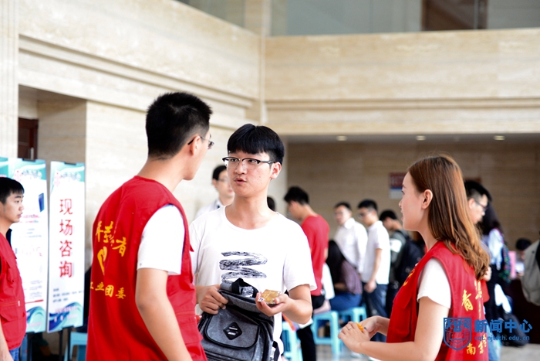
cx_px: 270
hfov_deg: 21.5
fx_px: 1425
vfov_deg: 14.4
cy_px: 180
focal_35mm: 95
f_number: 4
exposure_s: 1/200
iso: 1600
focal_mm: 95
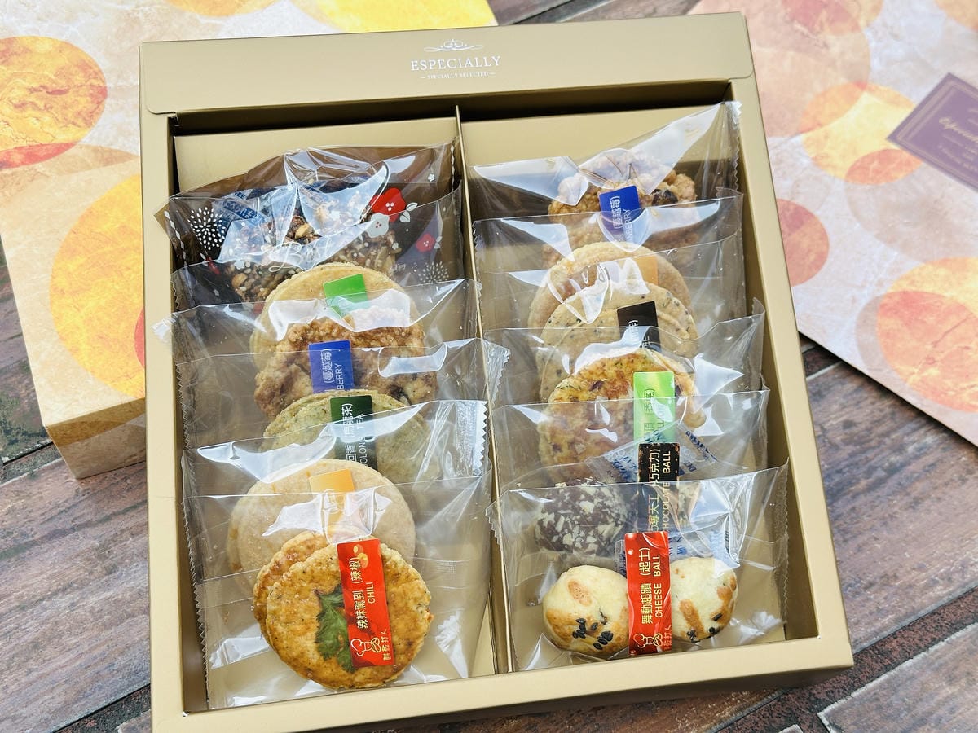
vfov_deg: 30.3
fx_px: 1356
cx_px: 489
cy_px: 366
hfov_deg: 39.7
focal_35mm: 48
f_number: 1.78
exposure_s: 1/797
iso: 64
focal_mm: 6.86
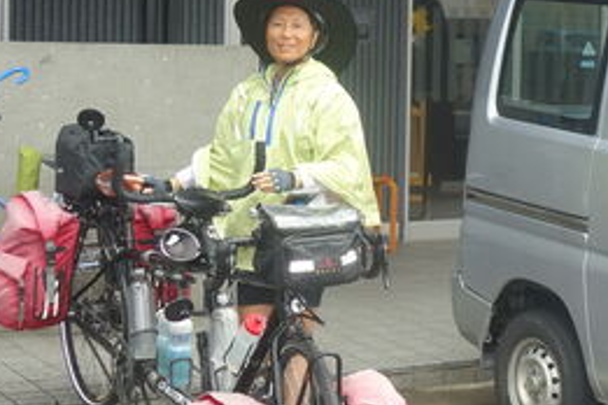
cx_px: 480
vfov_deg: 13.2
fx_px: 1739
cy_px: 98
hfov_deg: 19.6
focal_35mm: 103
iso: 125
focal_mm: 12.48
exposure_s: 1/100
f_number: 4
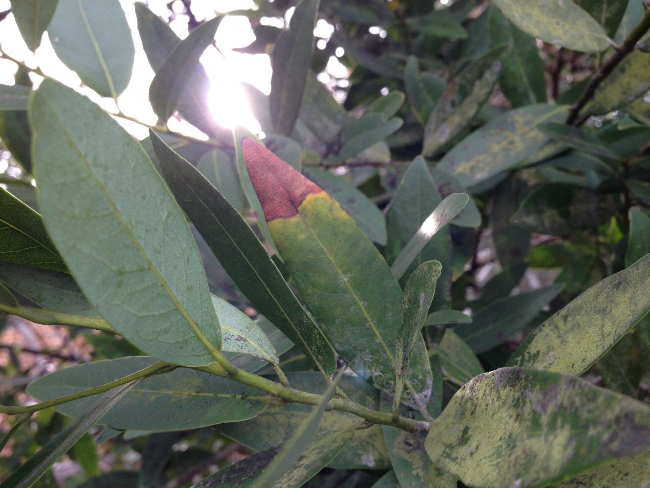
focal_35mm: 33
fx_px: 620
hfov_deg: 55.4
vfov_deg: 42.9
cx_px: 325
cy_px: 244
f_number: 2.4
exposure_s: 1/120
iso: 64
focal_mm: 4.12
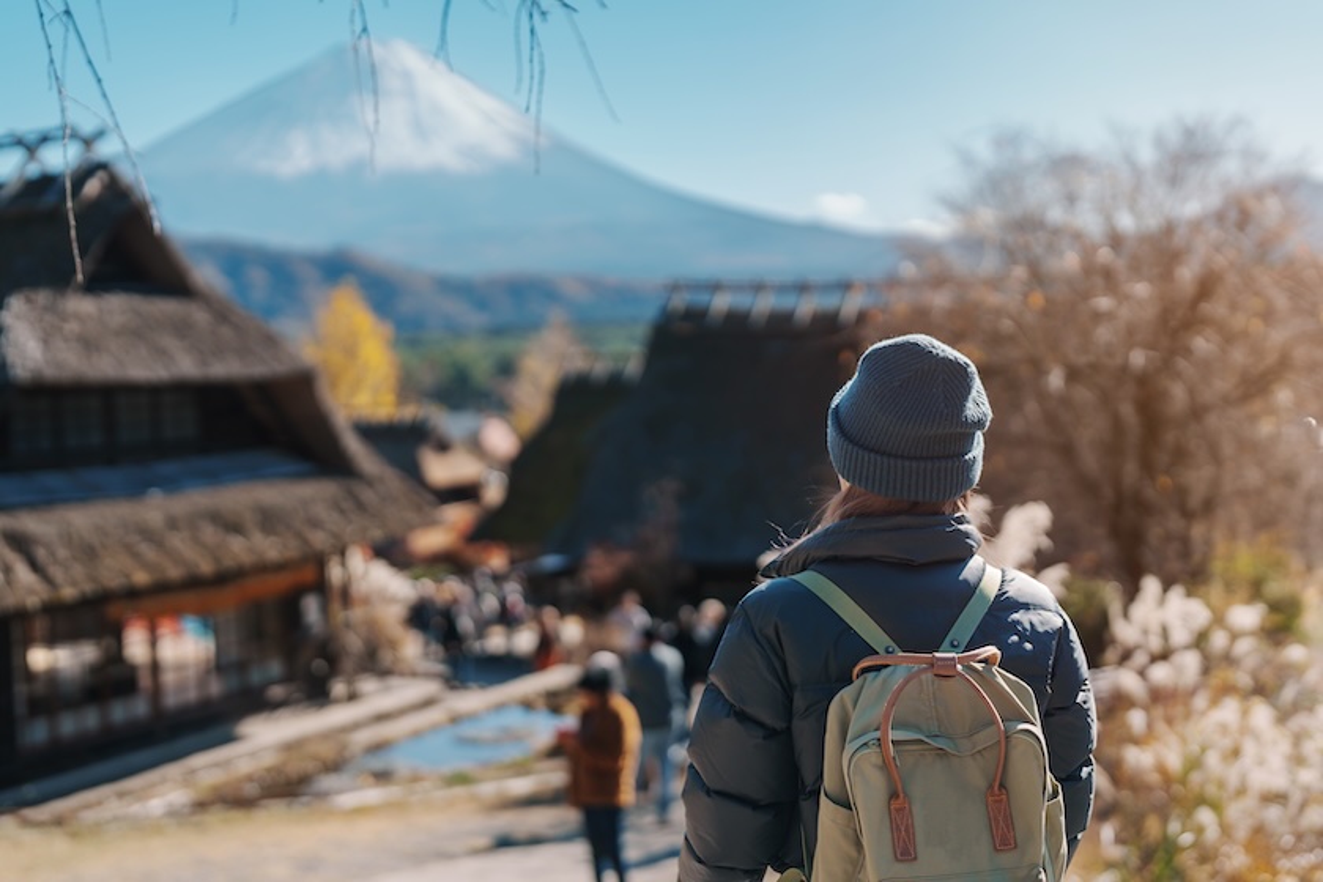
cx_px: 662
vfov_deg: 27.0
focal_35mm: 50
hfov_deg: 39.6
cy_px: 441
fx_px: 1837
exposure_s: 1/3200
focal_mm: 50
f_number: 2
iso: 100
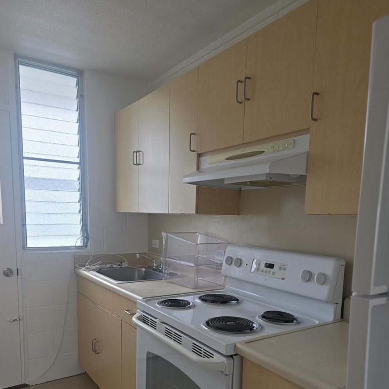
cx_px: 199
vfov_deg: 56.0
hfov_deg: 57.3
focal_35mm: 28
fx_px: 356
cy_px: 262
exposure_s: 1/180
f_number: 1.7
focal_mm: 6.3
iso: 32
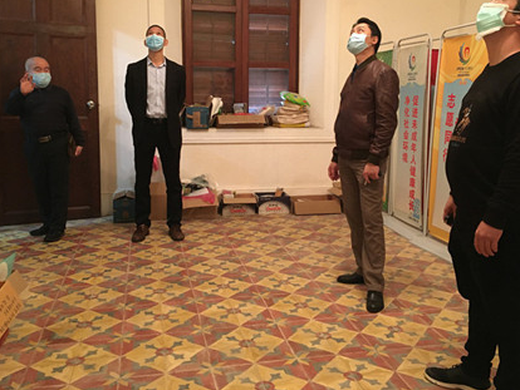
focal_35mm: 35
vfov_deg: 40.6
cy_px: 157
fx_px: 526
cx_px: 271
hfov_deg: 52.6
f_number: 2.2
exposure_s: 1/17
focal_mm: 4.15
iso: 400
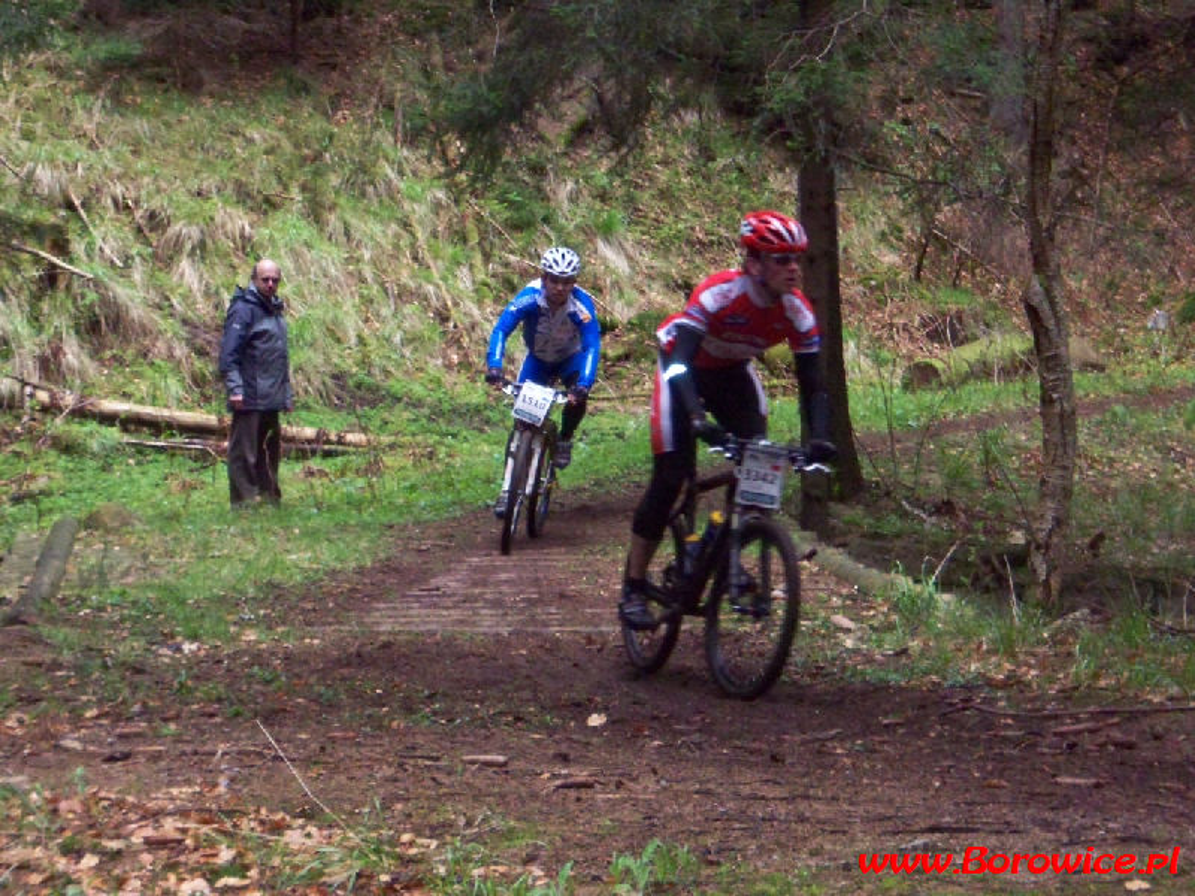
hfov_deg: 16.8
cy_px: 448
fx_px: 4039
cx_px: 598
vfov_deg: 12.7
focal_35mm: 117
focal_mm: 19.2
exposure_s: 1/125
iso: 400
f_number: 4.4
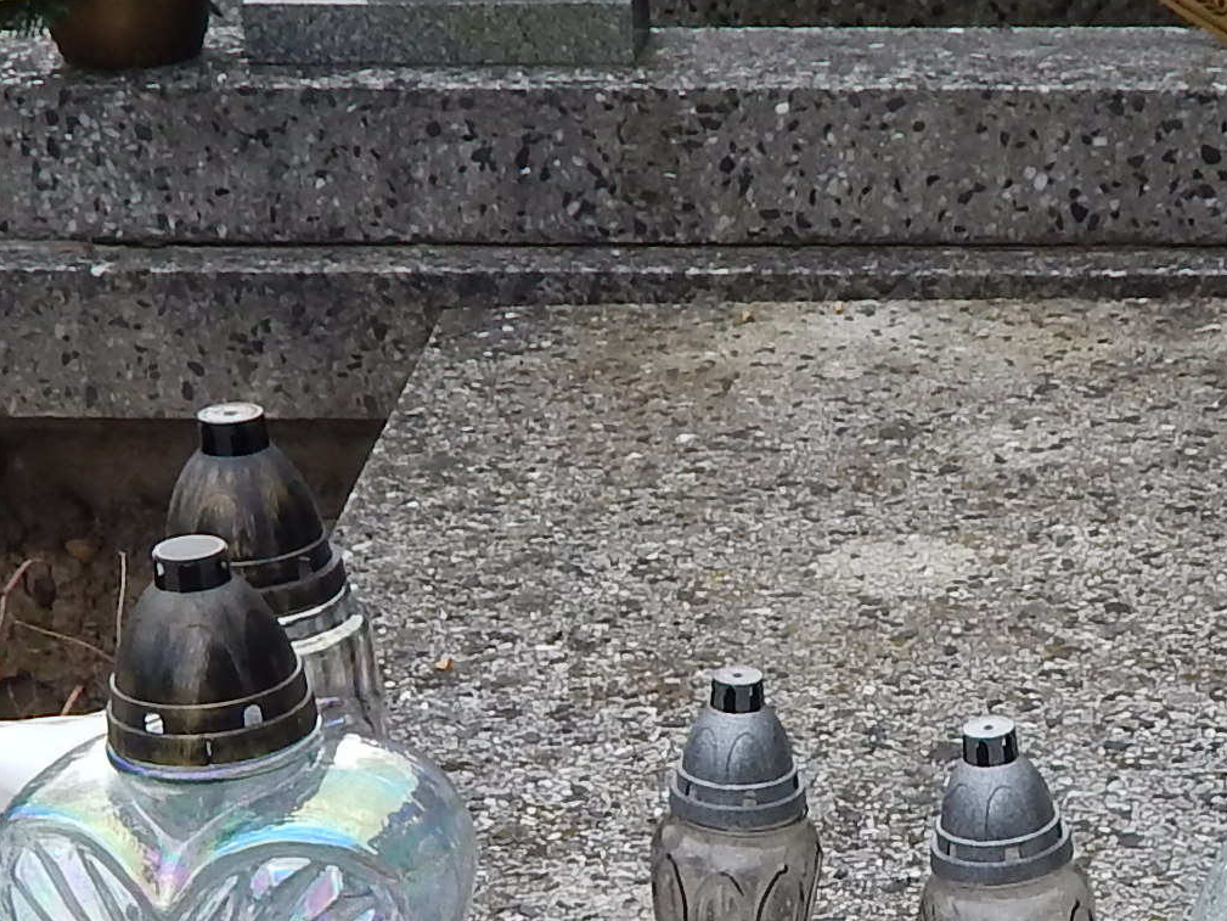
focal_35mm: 105
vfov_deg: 13.8
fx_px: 3722
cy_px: 1060
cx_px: 930
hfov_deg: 18.6
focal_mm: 4
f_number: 3
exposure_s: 1/400
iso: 125
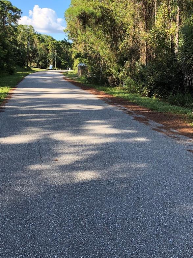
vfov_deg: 43.3
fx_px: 320
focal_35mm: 43
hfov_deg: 33.5
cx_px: 111
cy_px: 89
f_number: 1.8
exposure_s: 1/432
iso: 20
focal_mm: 3.99
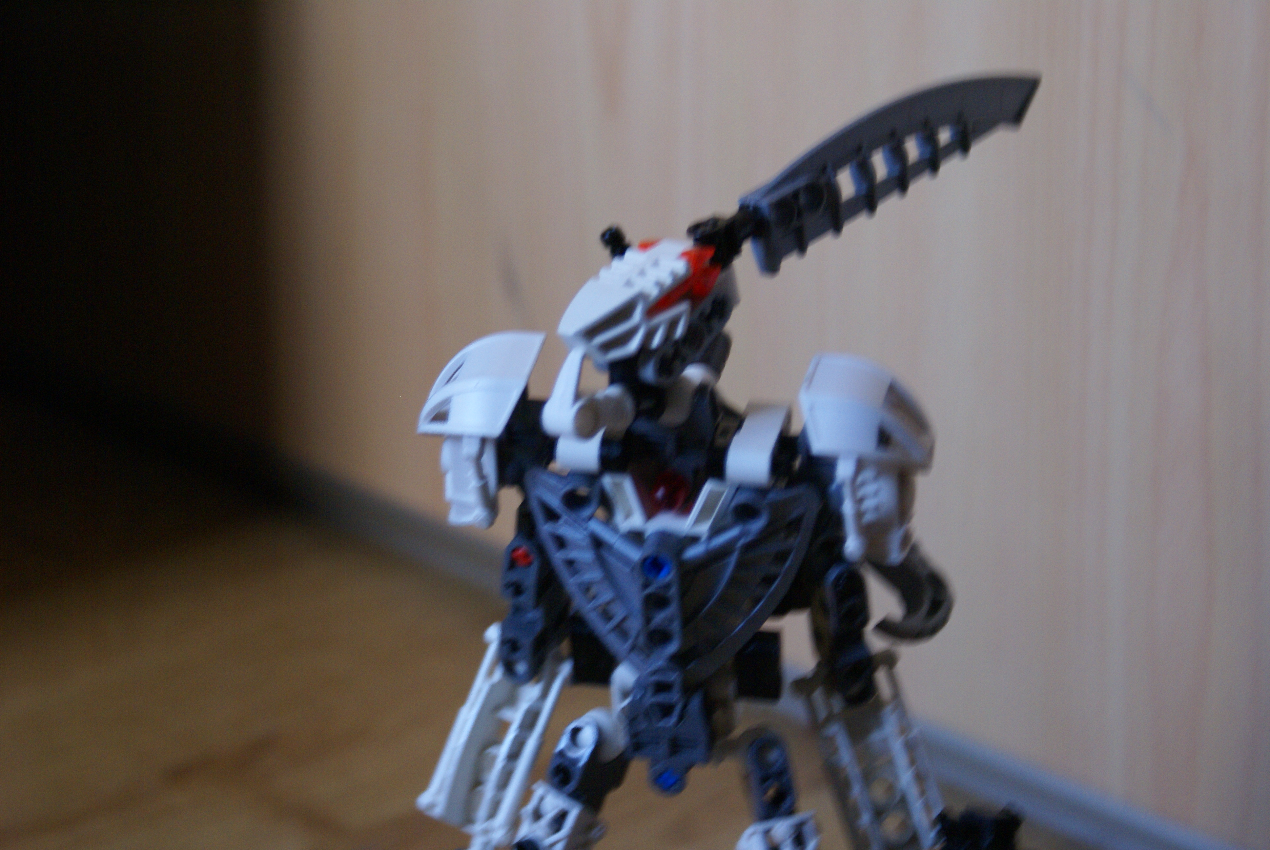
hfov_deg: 19.4
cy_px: 425
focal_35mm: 105
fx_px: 3709
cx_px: 635
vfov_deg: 13.1
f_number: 5.6
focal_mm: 70
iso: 400
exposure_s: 1/15
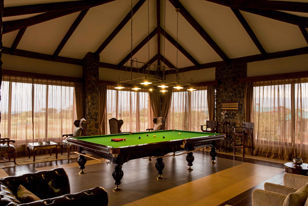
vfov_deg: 49.6
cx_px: 154
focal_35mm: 26
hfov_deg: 69.4
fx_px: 223
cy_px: 103
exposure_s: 1/8
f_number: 8
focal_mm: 26
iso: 1000
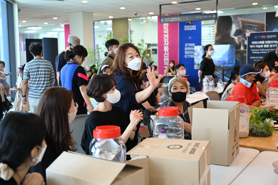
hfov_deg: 45.4
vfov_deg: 31.2
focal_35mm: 43
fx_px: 332
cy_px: 87
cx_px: 129
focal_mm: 40
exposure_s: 1/160
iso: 400
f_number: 2.8
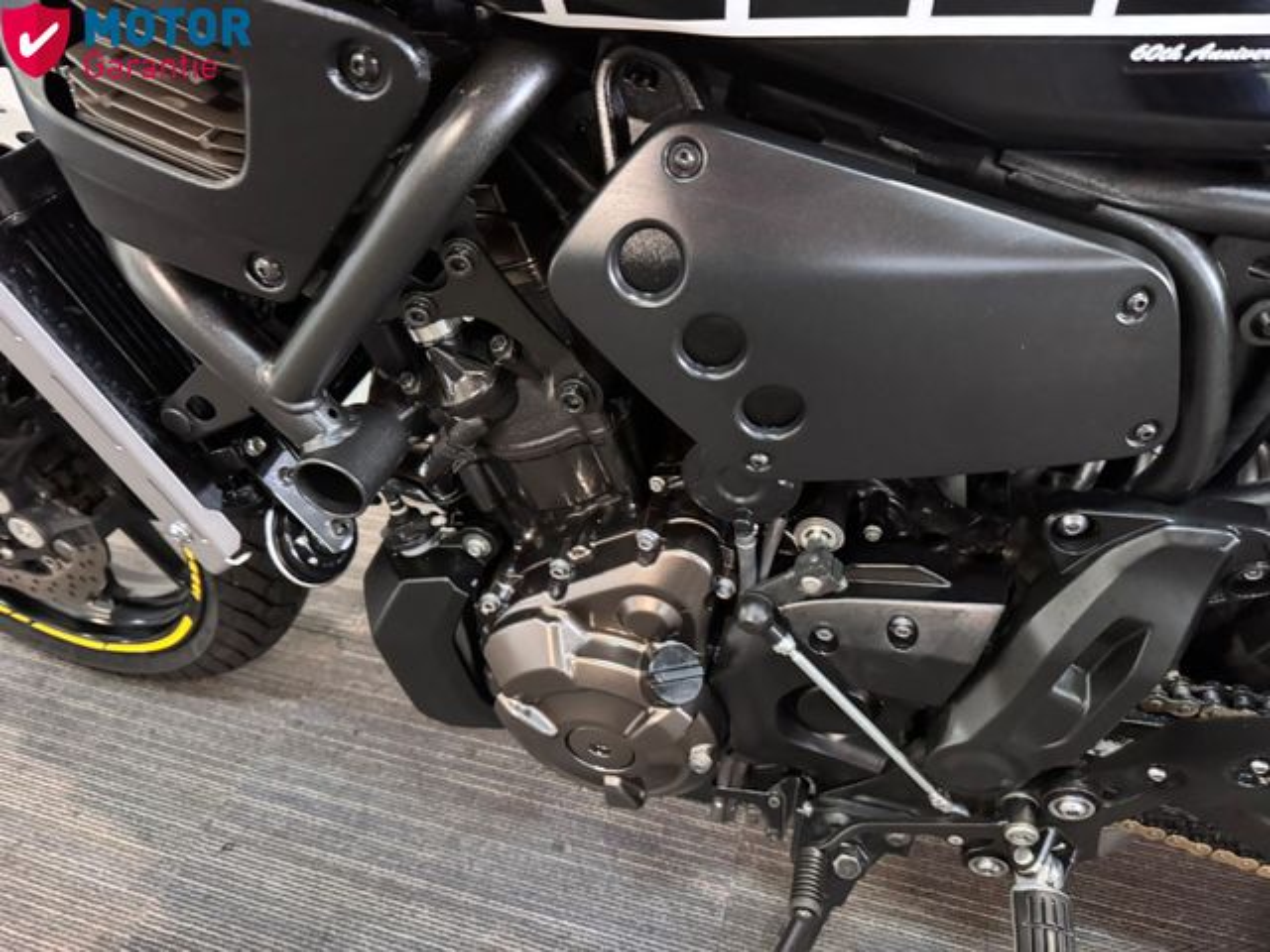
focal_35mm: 24
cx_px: 635
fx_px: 881
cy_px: 476
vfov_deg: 56.8
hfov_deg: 71.6
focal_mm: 6.76
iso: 1000
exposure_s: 1/33
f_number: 1.78
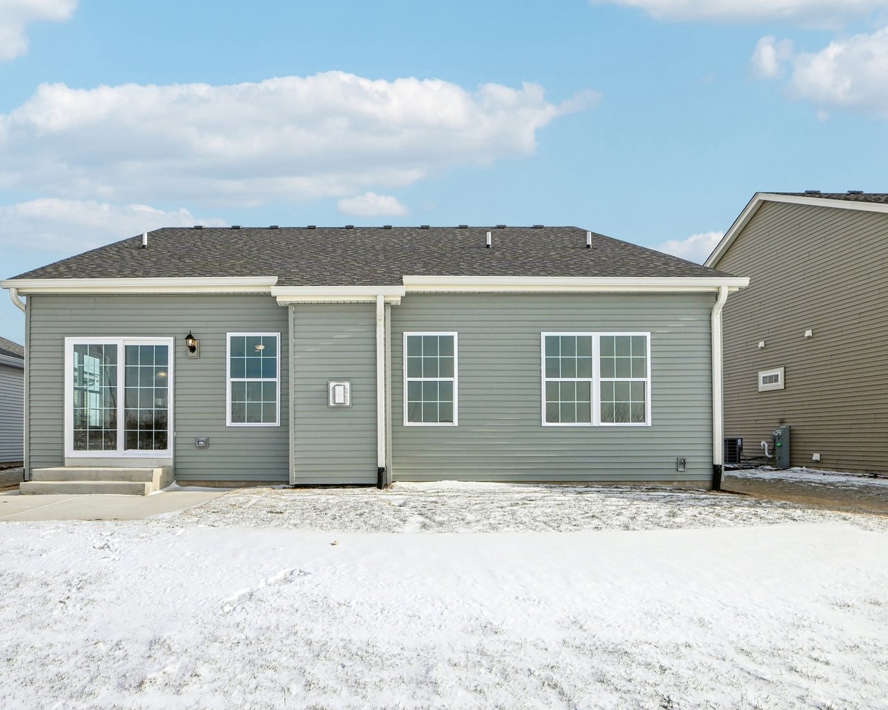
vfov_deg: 70.8
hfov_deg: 82.4
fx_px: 499
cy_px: 350
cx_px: 361
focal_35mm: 19
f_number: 13
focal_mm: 16
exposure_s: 1/800
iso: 400
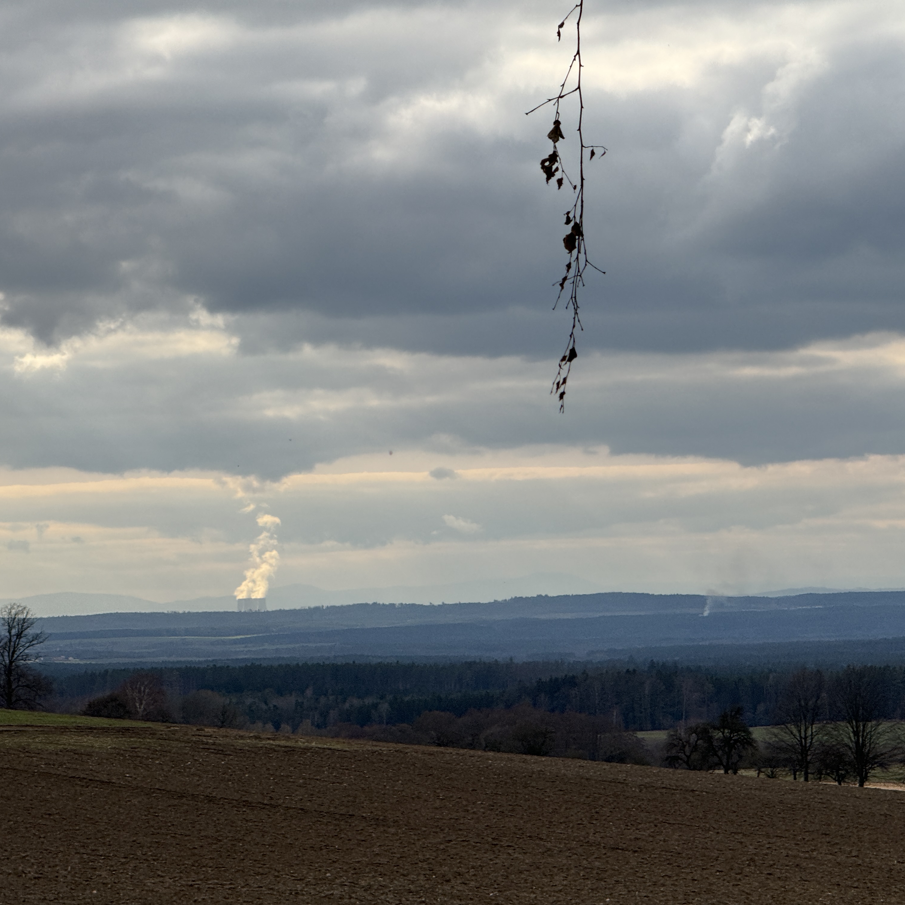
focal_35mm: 142
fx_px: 4200
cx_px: 459
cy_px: 452
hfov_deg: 12.3
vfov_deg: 12.3
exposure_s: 1/1818
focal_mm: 15.66
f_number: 2.8
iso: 50
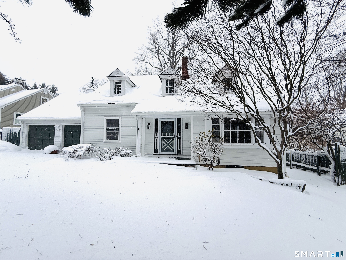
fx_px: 140
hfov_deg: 102.1
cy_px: 130
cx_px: 173
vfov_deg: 85.7
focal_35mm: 14
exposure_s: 1/1961
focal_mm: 2.22
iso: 50
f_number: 2.2
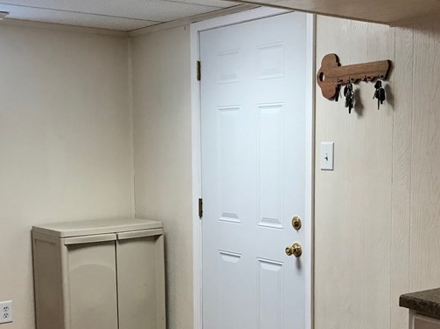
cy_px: 217
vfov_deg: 25.5
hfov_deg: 33.6
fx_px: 724
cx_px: 275
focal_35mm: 57
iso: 32
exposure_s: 1/30
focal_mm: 3.99
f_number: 1.8
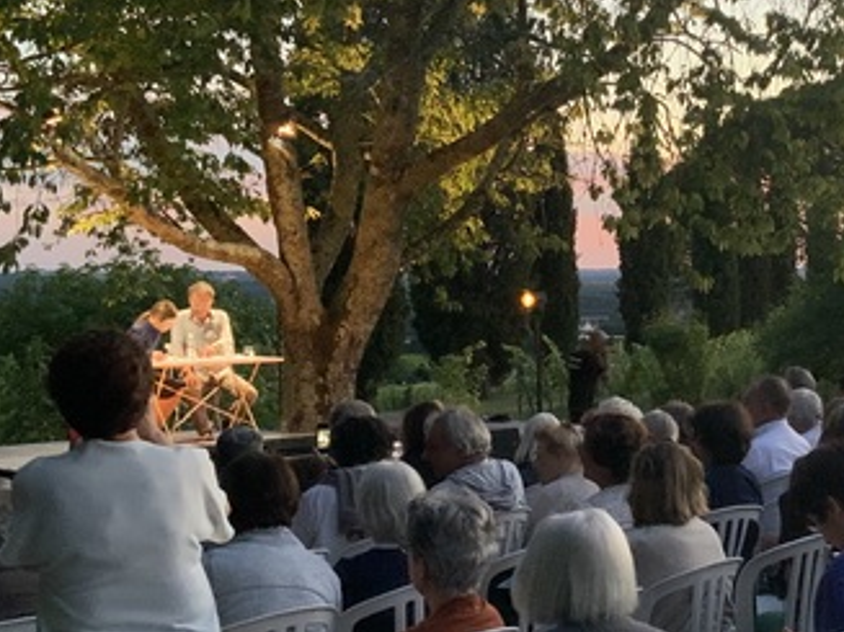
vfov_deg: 20.7
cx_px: 681
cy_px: 338
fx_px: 1730
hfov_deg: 26.9
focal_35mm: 71
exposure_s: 1/60
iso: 250
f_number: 1.8
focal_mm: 3
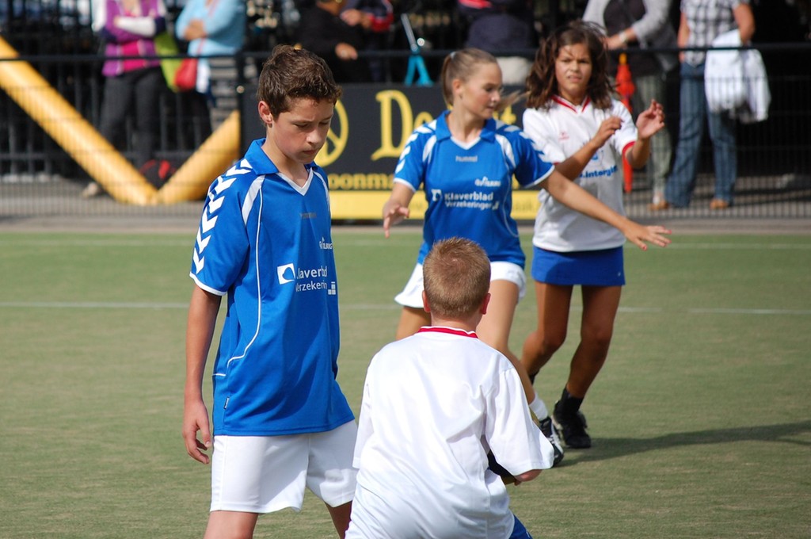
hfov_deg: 9.2
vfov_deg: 6.1
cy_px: 270
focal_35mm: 225
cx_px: 406
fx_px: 5062
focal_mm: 150
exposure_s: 1/1600
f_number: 5.3
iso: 400
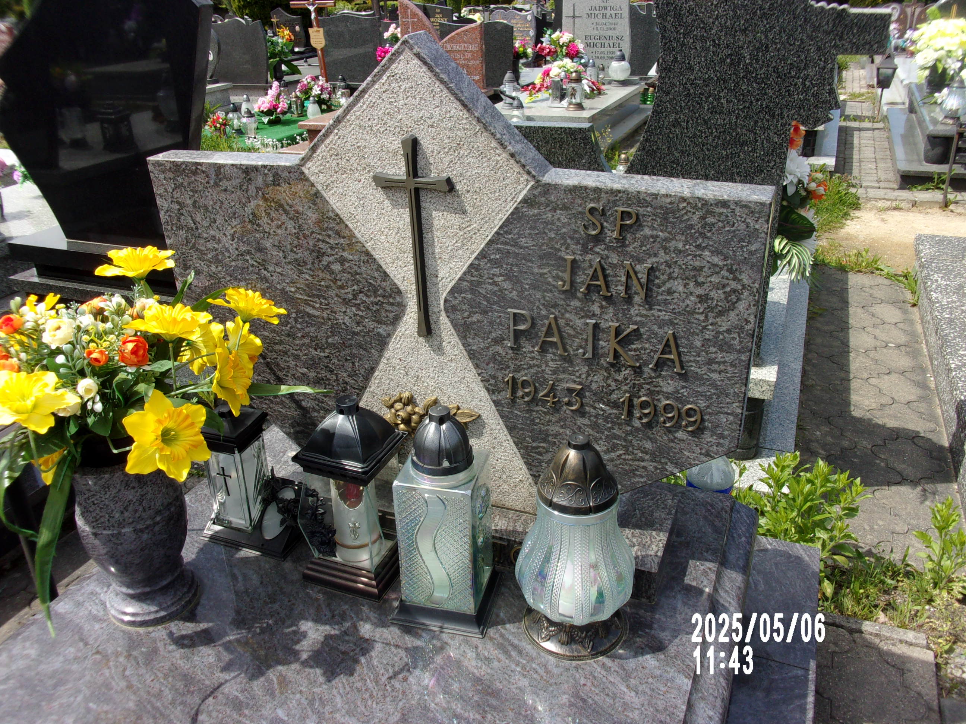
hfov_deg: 63.4
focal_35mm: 28
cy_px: 362
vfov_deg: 49.7
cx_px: 483
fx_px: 781
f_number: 10.8
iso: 80
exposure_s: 1/70
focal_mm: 5.1
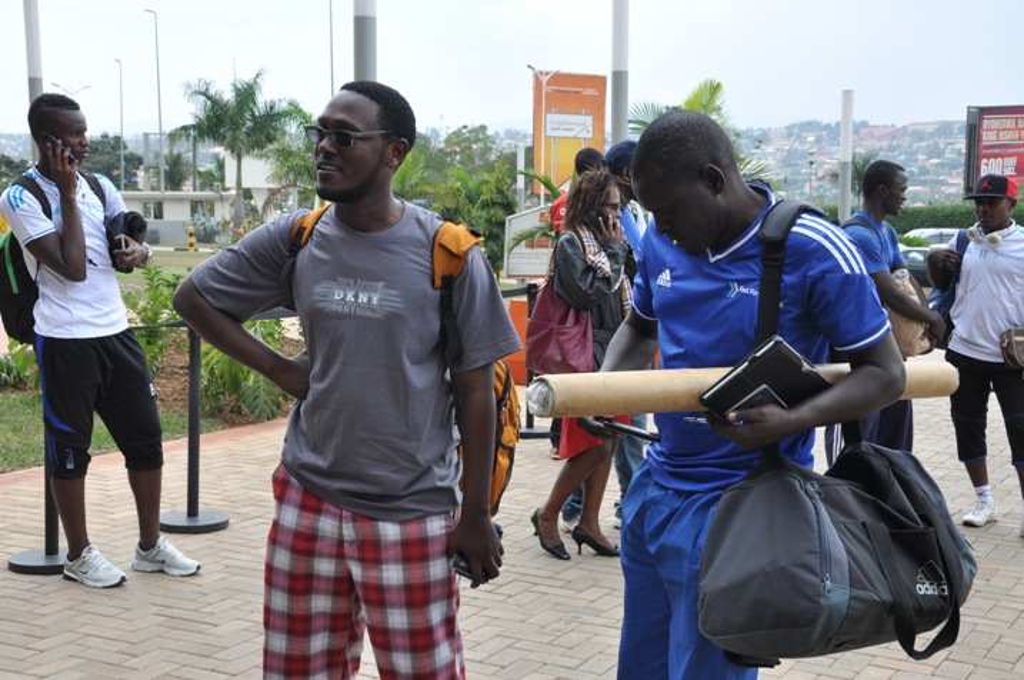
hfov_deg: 37.9
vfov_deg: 25.7
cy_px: 340
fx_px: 1491
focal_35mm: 52
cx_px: 512
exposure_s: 1/320
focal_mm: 35
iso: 500
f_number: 10
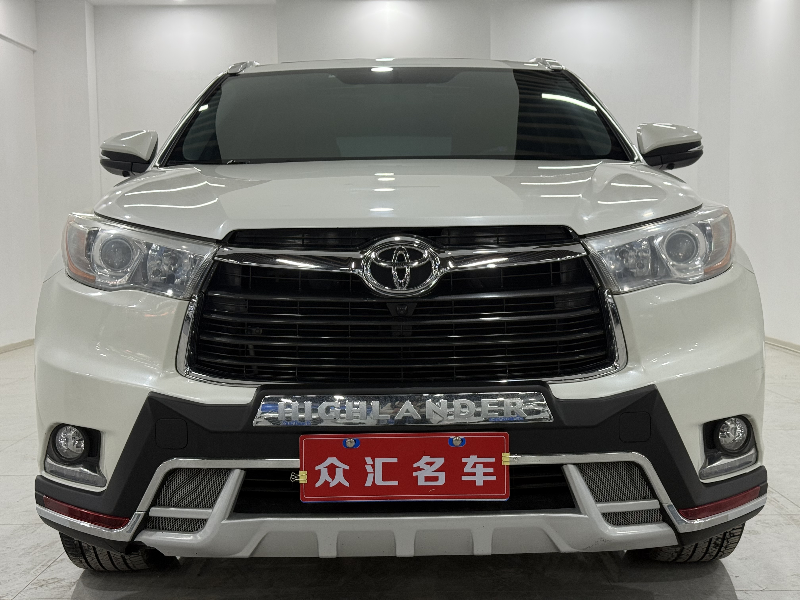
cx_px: 400
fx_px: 1109
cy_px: 300
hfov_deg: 39.7
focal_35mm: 48
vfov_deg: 30.3
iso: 64
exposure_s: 1/50
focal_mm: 6.76
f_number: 1.78
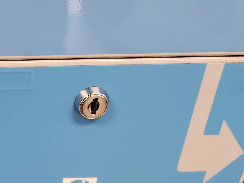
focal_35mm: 59
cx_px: -25
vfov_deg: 24.1
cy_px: 166
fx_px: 416
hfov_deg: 29.5
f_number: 1.8
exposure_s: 1/120
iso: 250
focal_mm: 6.4
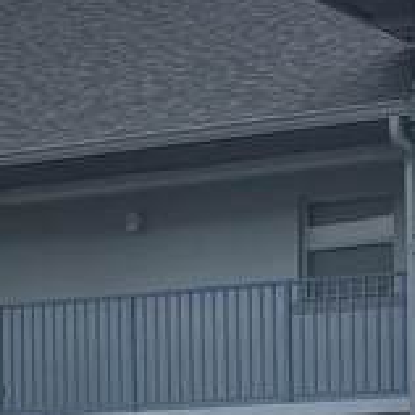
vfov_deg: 9.3
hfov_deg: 9.3
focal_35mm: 186
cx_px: -105
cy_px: 486
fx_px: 2523
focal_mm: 5.96
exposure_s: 1/6329
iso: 64
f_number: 1.6
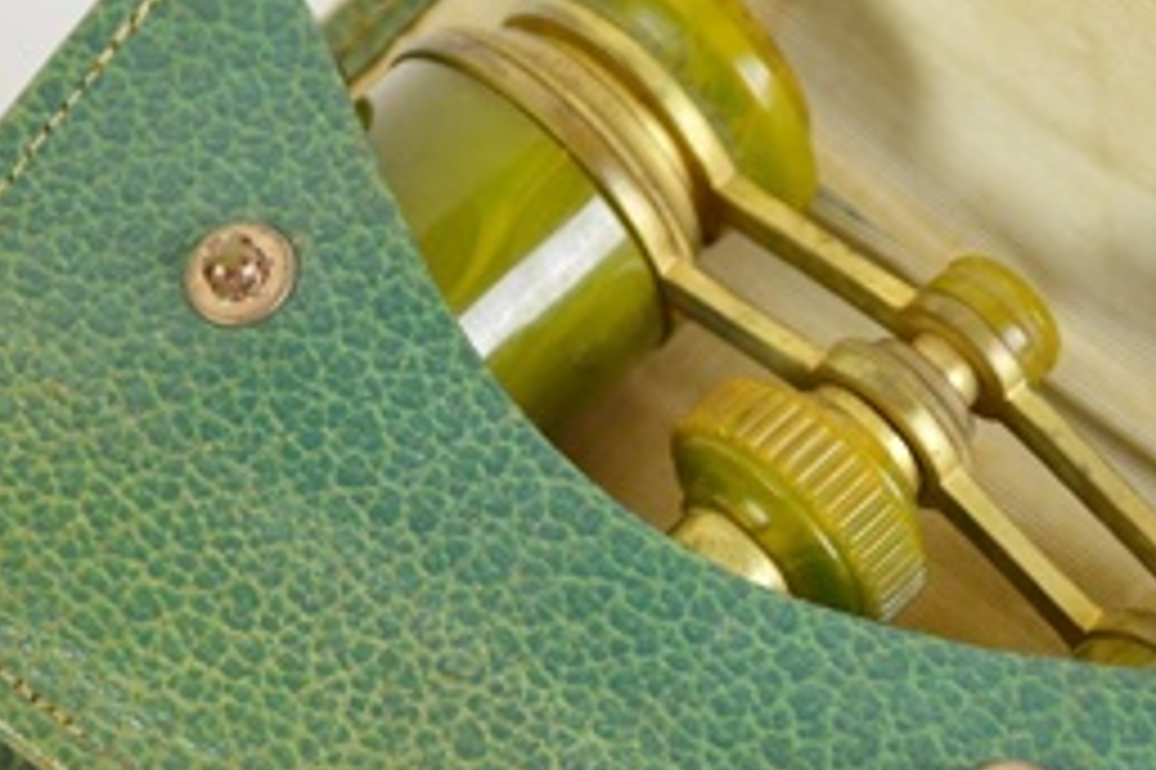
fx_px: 5616
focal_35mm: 175
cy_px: 297
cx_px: 823
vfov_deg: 7.8
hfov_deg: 11.7
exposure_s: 1/80
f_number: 5.6
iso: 400
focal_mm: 50
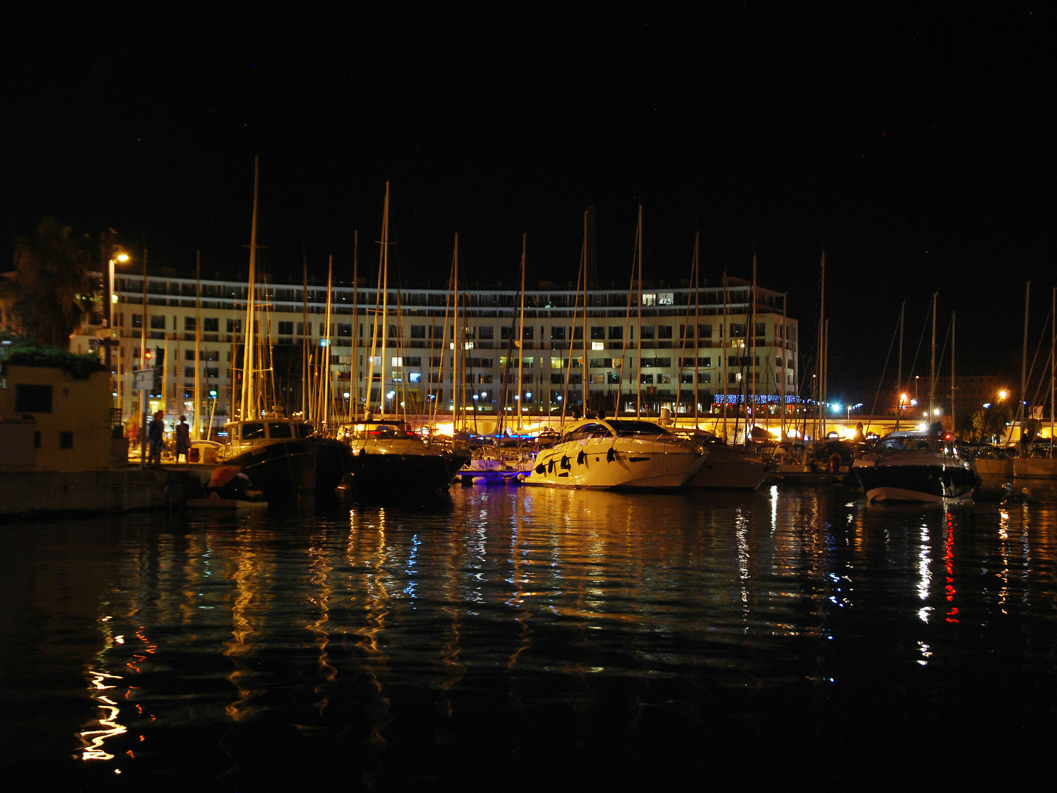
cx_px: 558
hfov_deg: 38.9
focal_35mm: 49
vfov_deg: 29.7
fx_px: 1496
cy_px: 399
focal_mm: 30
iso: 400
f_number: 3.2
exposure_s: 1/3
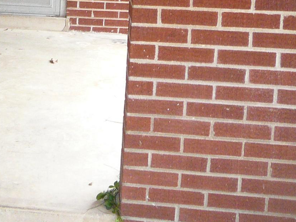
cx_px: -56
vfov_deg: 16.6
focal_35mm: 86
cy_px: -30
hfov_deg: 21.2
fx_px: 735
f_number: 2.8
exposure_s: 1/30
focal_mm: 5.2
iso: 250
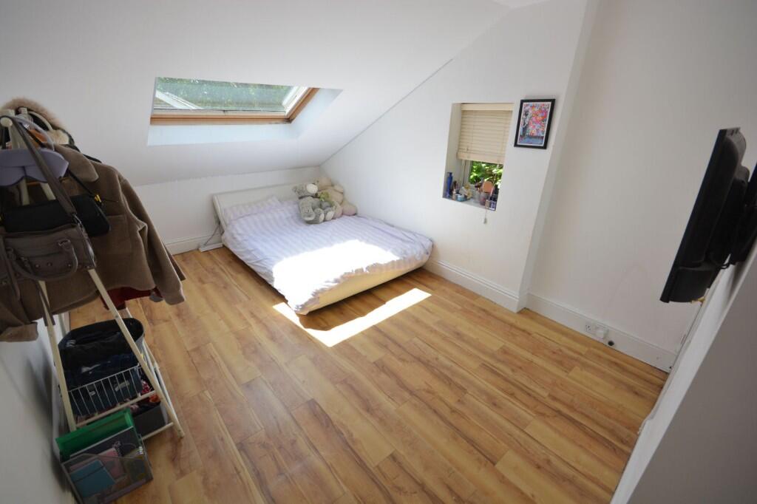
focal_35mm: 15
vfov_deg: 77.3
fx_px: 315
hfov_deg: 100.4
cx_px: 378
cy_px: 252
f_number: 8
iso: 400
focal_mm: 10
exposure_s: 1/160
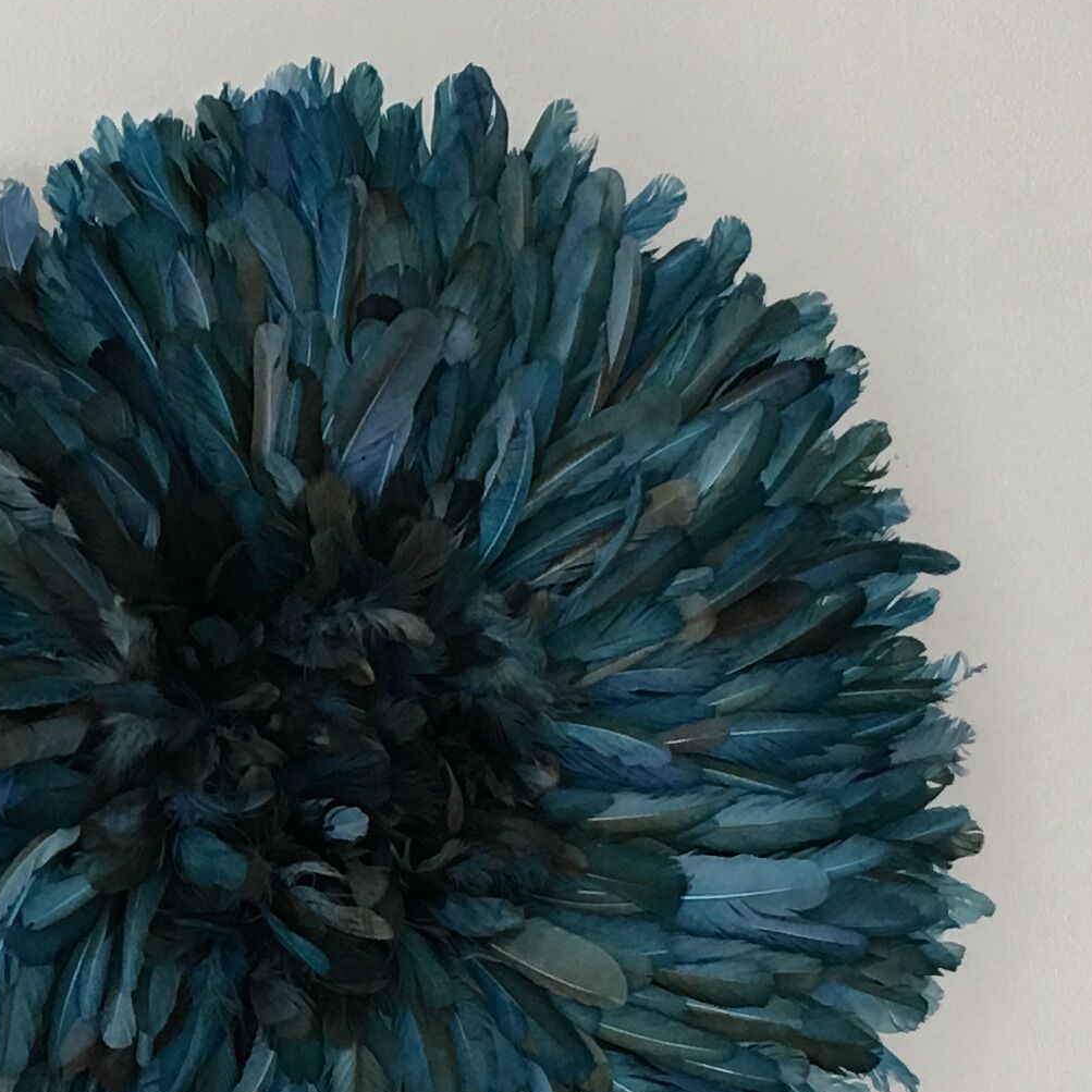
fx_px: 3676
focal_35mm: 103
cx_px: -61
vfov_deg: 16.8
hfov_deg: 16.5
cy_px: 743
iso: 50
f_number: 2.2
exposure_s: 1/33
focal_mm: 4.15
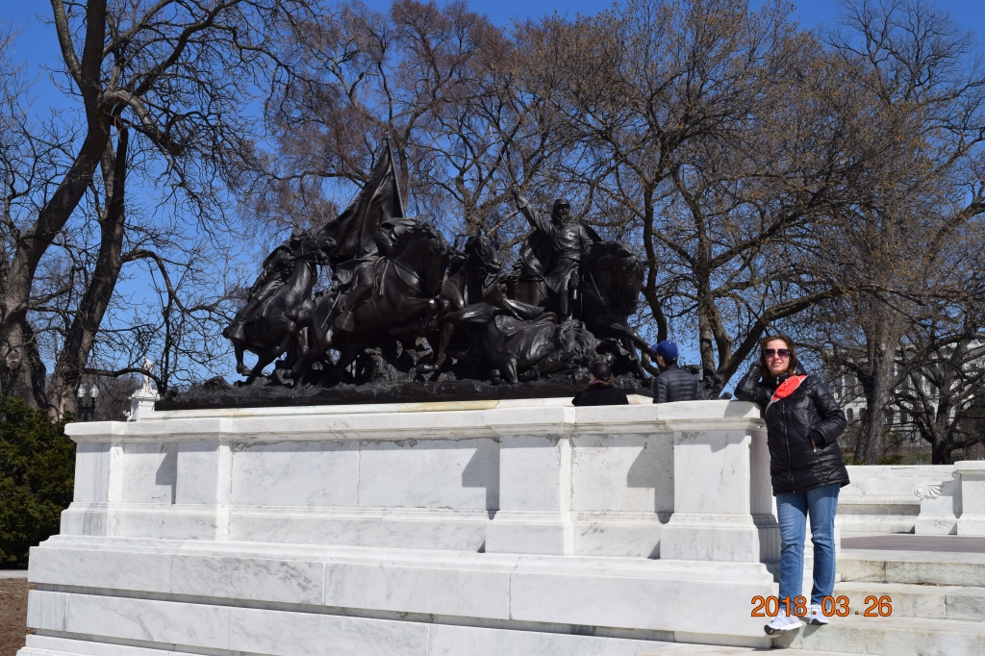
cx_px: 492
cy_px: 328
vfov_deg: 30.8
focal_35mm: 44
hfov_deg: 45.0
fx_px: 1190
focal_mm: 29
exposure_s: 1/500
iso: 200
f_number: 11
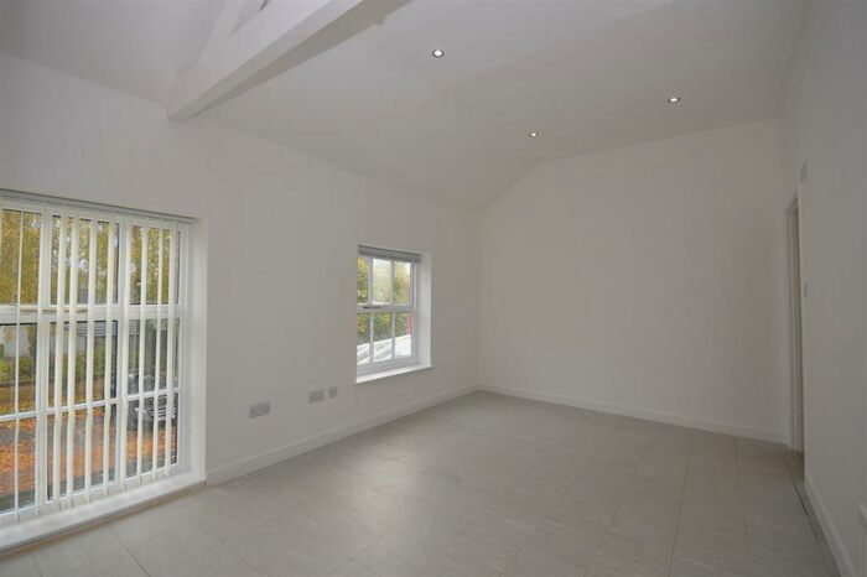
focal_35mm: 15
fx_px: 361
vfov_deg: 77.3
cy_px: 288
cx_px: 434
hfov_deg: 100.4
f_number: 5.6
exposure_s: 1/125
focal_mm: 10
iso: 360
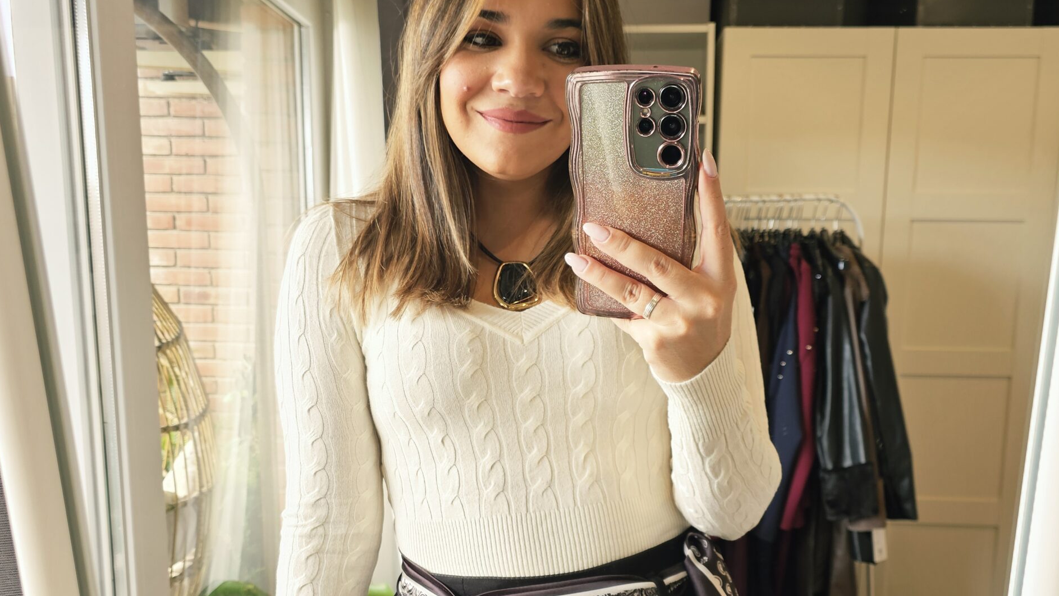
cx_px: 535
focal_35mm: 34
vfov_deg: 34.0
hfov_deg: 58.0
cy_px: 434
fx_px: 955
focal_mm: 6.3
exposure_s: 1/100
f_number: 1.7
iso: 64
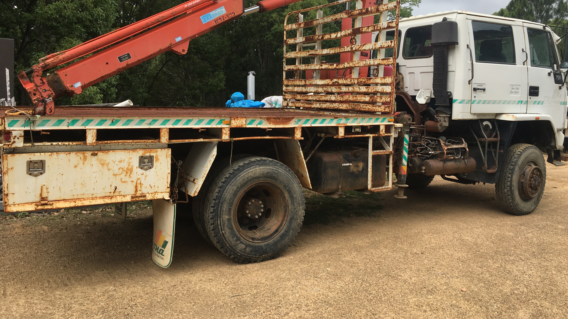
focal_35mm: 32
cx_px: 287
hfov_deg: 61.0
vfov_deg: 36.5
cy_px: 126
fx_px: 482
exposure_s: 1/506
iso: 25
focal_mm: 4.15
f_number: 2.2
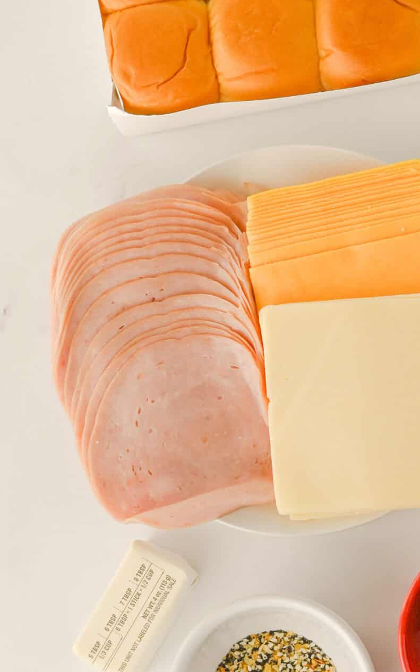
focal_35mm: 103
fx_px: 1887
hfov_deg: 12.6
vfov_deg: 20.2
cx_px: 388
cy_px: 296
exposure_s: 1/250
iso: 125
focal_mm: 50
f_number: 3.2
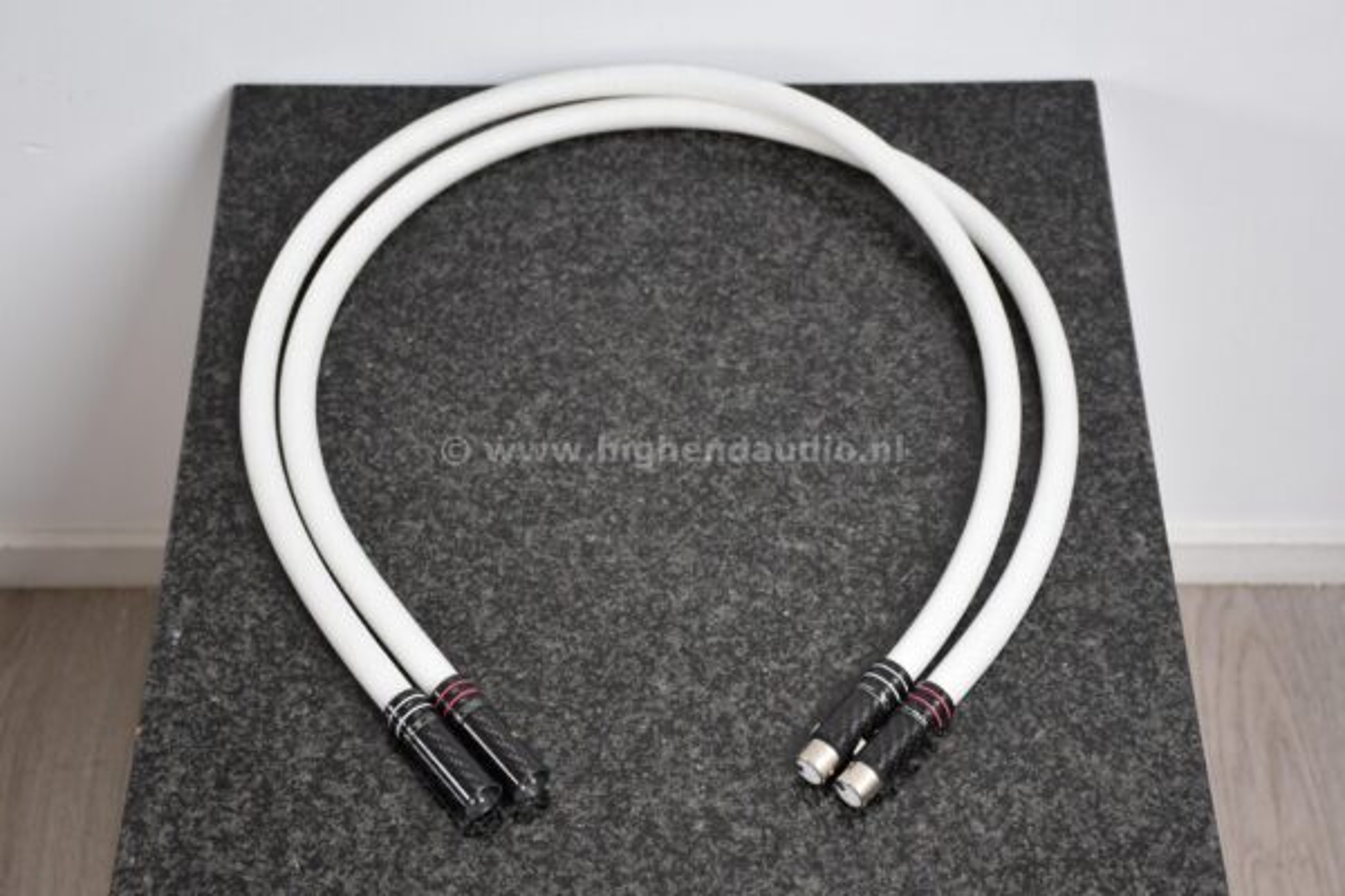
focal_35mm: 68
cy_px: 448
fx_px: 2522
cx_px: 672
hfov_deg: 29.9
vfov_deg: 20.2
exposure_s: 1/100
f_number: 5
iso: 400
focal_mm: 45
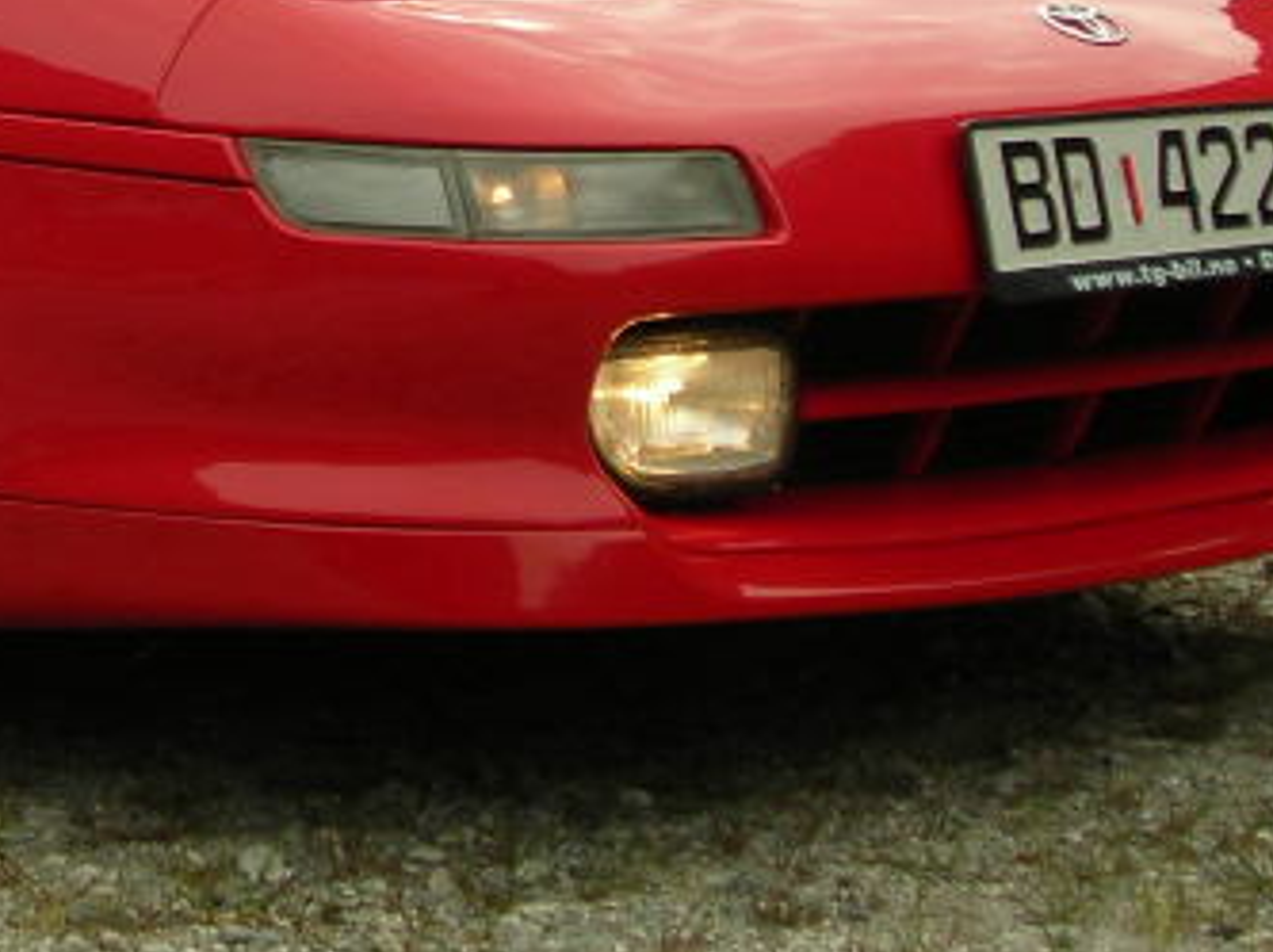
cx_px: 34
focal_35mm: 117
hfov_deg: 16.5
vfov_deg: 12.3
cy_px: -229
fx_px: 4298
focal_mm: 6.3
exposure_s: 1/141
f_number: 6.4
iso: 50
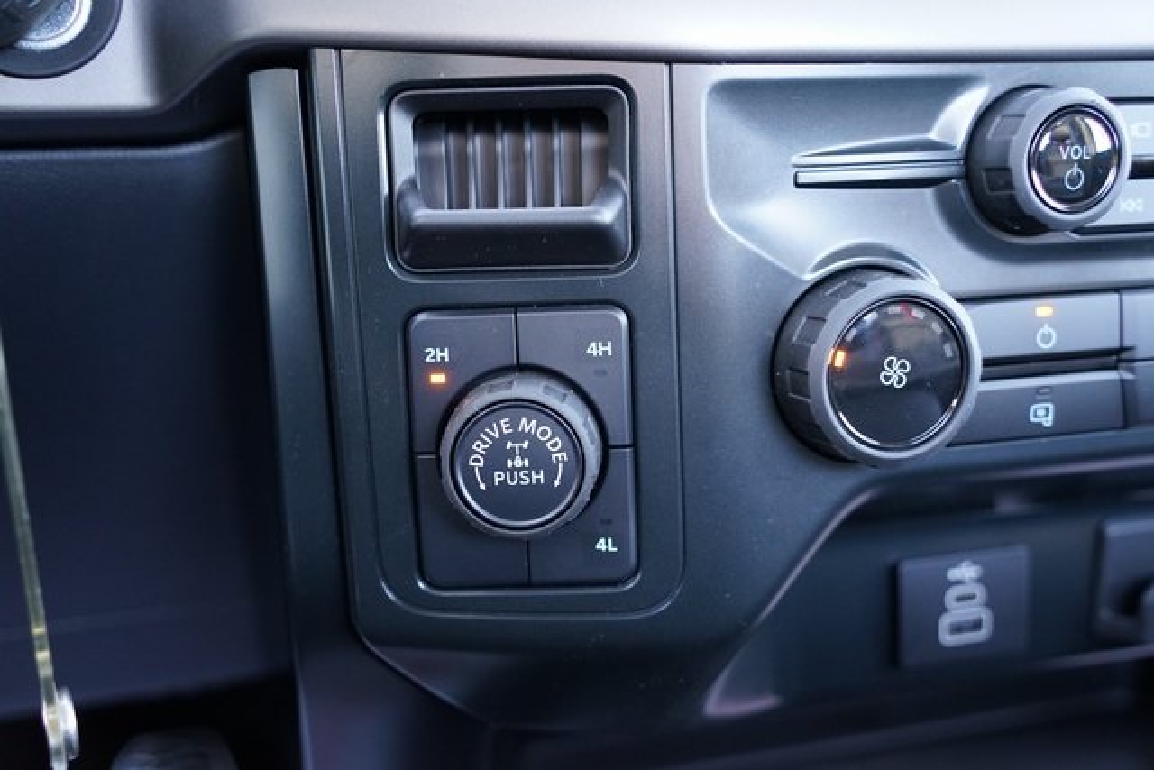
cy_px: 385
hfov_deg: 55.8
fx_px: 1090
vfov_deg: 38.9
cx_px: 577
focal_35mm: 34
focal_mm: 34
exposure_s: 1/60
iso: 2000
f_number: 3.2
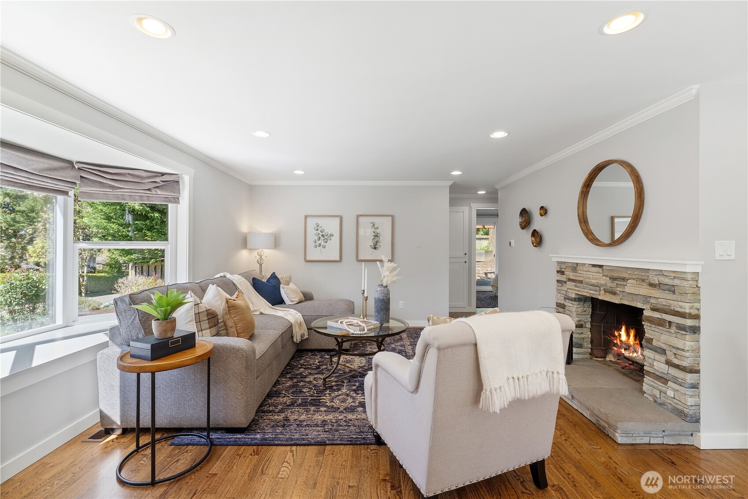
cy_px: 250
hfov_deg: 96.7
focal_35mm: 16
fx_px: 332
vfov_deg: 73.7
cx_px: 374
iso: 125
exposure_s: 1/20
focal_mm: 16
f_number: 8
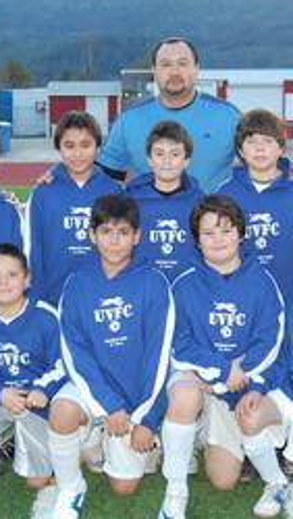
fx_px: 1073
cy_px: 270
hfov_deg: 15.5
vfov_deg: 27.2
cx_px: 160
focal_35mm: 78
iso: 400
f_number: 4.5
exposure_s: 1/60
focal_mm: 31
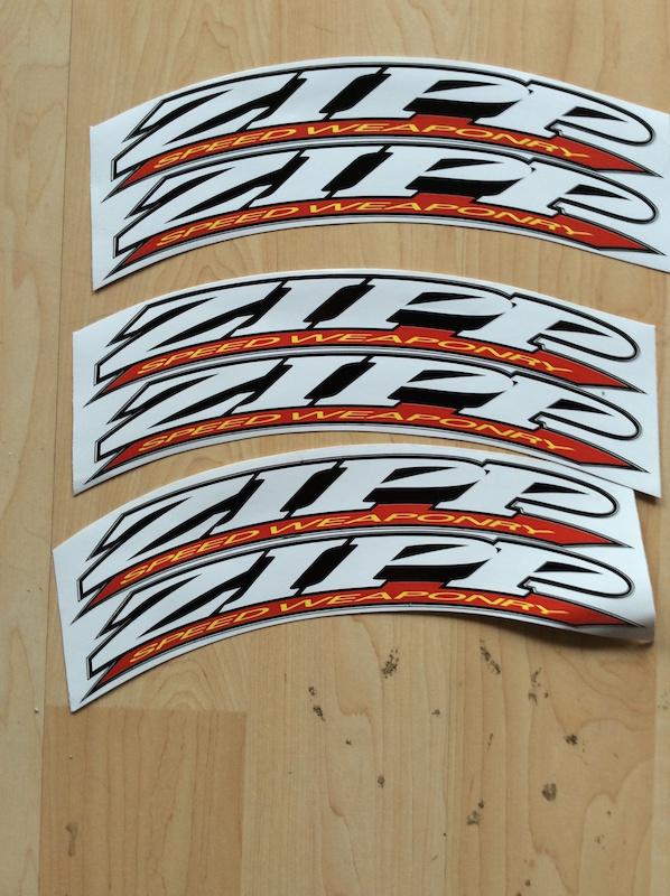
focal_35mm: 32
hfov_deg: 44.1
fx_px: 828
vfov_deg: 56.9
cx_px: 335
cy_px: 448
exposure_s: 1/24
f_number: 2.4
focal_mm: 3.3
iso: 40
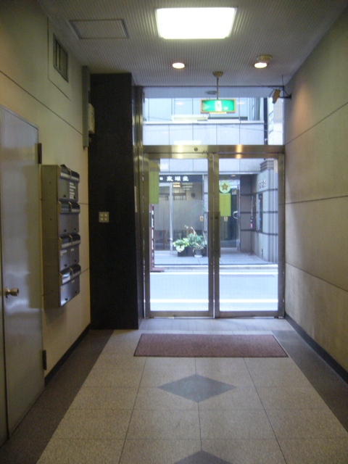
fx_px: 469
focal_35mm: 35
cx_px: 174
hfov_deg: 40.7
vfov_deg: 52.6
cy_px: 232
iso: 160
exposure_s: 1/13
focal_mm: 5.8
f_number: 2.8
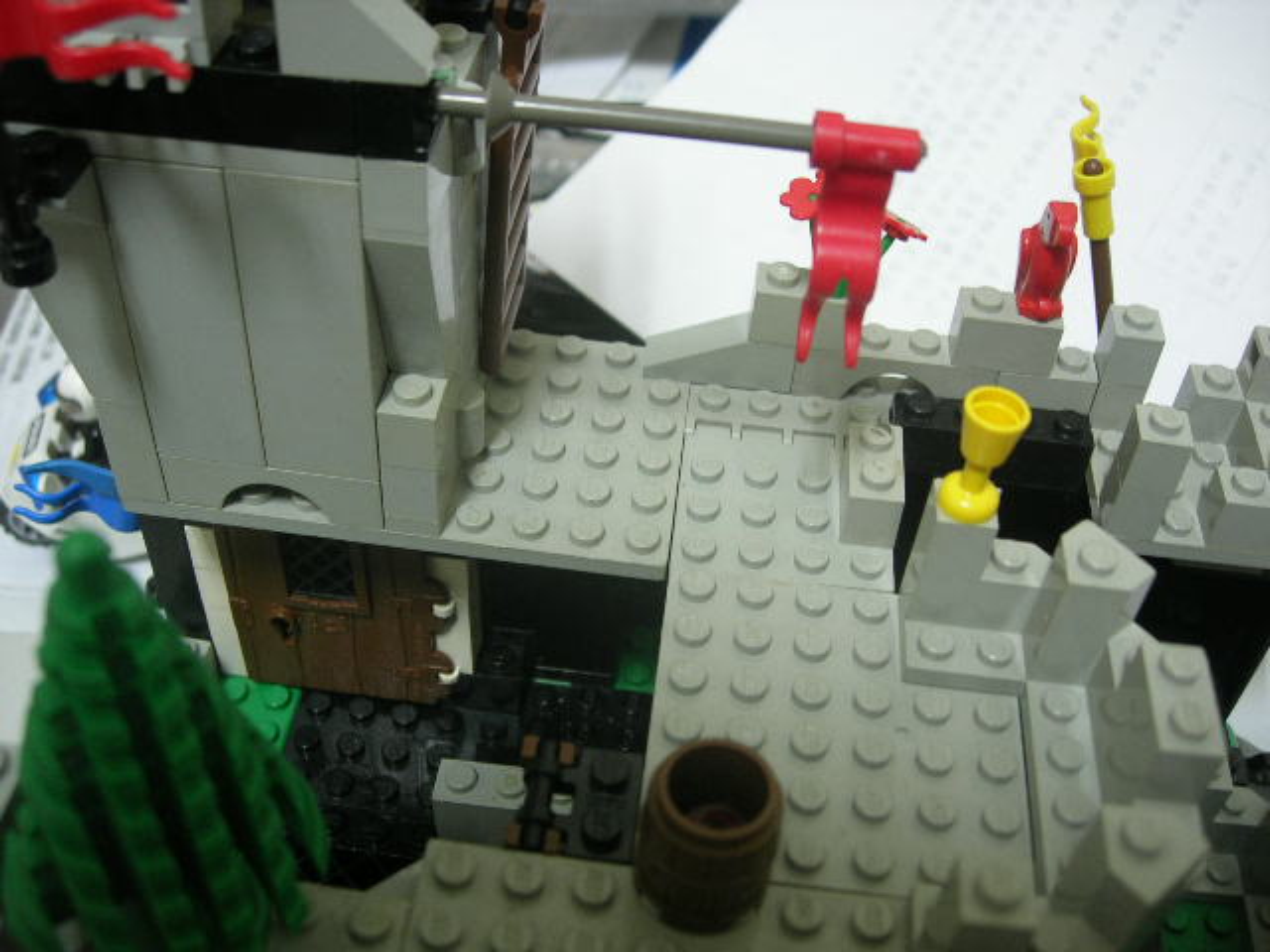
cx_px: 635
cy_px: 476
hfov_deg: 49.0
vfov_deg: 37.7
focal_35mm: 38
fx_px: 1394
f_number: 2.8
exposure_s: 1/3.8
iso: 79
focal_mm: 7.8
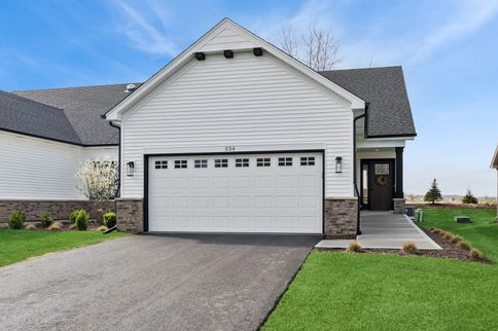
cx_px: 256
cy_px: 168
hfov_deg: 60.3
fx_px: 429
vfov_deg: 42.3
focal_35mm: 31
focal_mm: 20
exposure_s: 1/800
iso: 320
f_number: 8
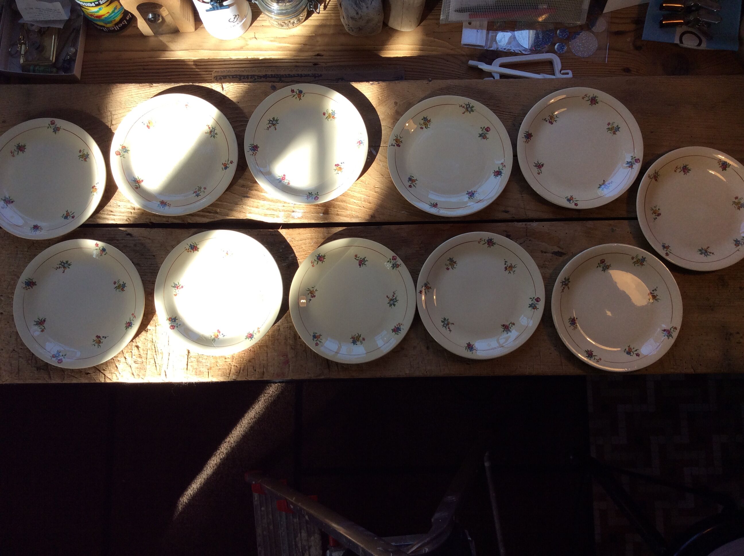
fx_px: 687
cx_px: 372
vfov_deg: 44.1
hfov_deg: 56.9
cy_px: 278
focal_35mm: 32
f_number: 2.4
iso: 32
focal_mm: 3.3
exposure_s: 1/206
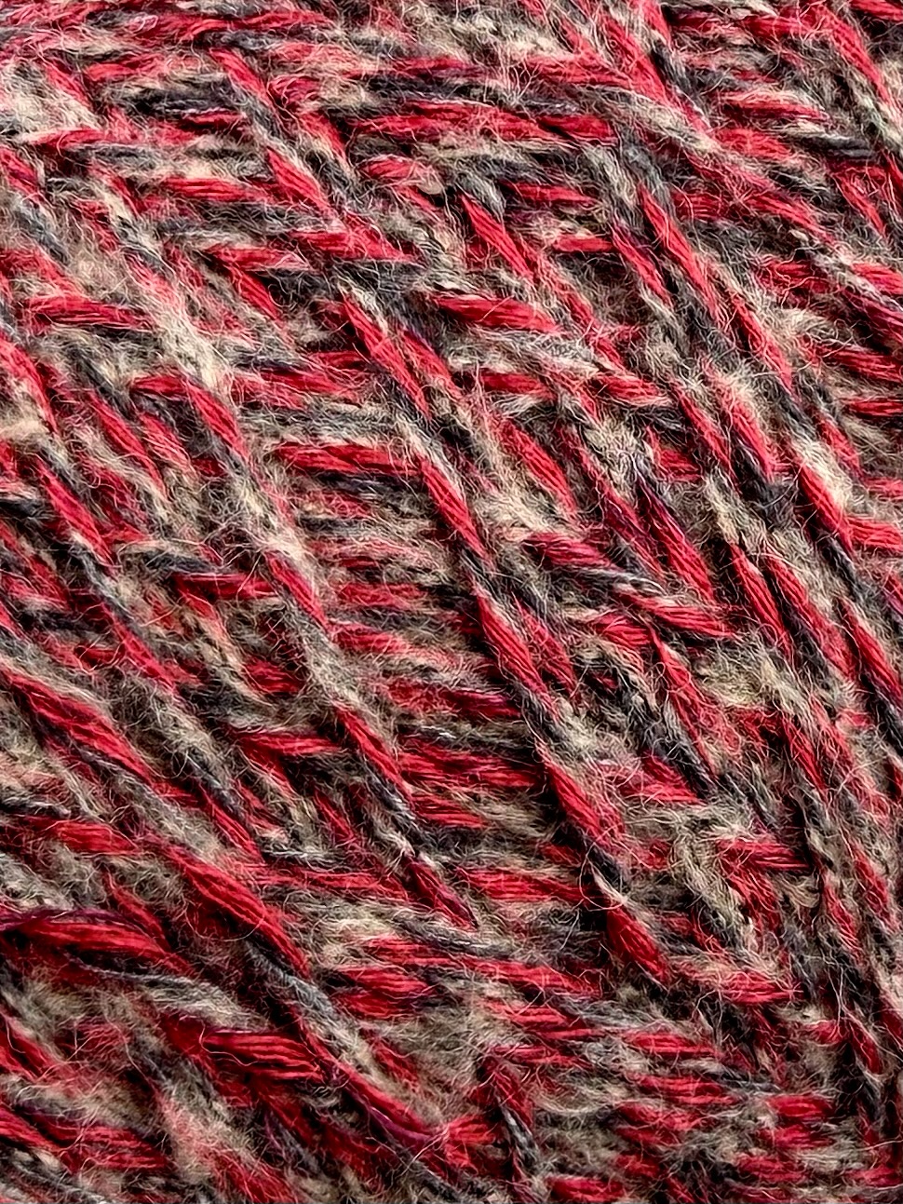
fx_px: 835
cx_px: 452
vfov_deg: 71.6
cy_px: 602
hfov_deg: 56.8
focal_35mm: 24
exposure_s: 1/186
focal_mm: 2.22
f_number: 2.2
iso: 40
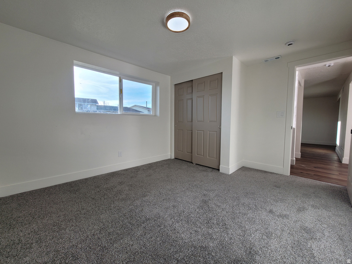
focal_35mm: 13
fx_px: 132
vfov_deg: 89.9
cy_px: 132
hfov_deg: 106.2
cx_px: 176
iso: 64
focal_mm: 2.2
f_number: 2.2
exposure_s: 1/317
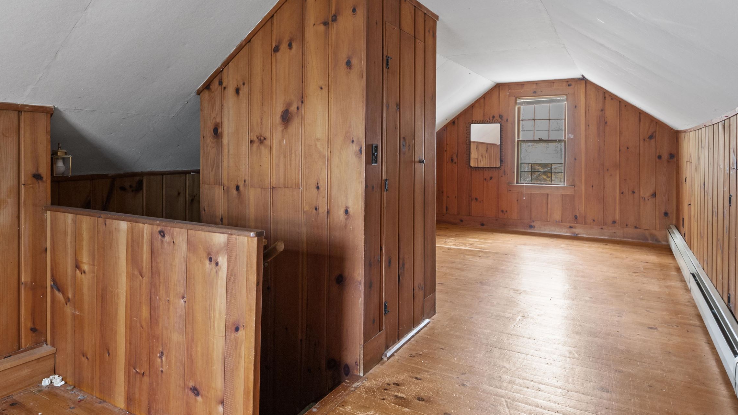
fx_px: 470
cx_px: 350
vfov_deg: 47.2
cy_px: 153
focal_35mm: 24
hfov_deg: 76.3
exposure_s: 3
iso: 320
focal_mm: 17
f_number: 11
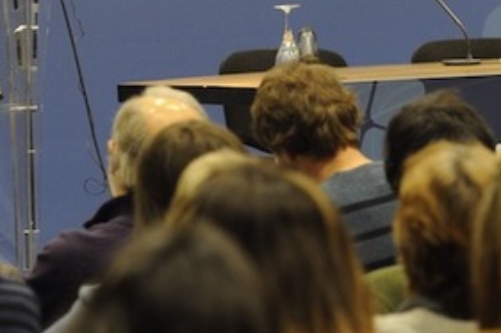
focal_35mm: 310
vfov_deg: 4.4
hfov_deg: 6.7
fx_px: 4311
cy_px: 33
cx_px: 239
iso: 3200
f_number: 4
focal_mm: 120
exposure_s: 1/60
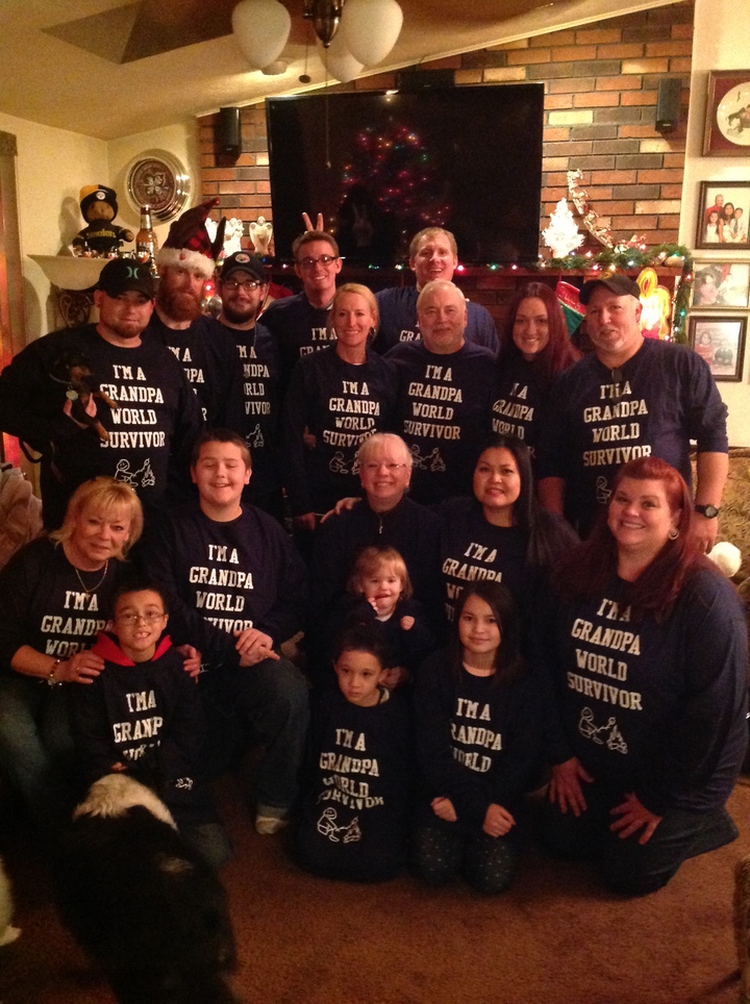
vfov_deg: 52.7
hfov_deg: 40.6
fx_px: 1014
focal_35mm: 35
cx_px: 375
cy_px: 502
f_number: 2.4
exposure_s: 1/15
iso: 800
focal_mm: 4.28
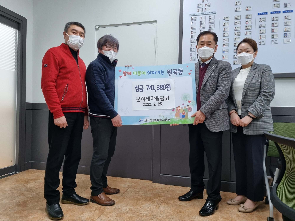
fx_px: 222
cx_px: 148
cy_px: 110
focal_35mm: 26
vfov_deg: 53.1
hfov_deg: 67.3
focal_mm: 5.4
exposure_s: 1/120
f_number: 1.8
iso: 160
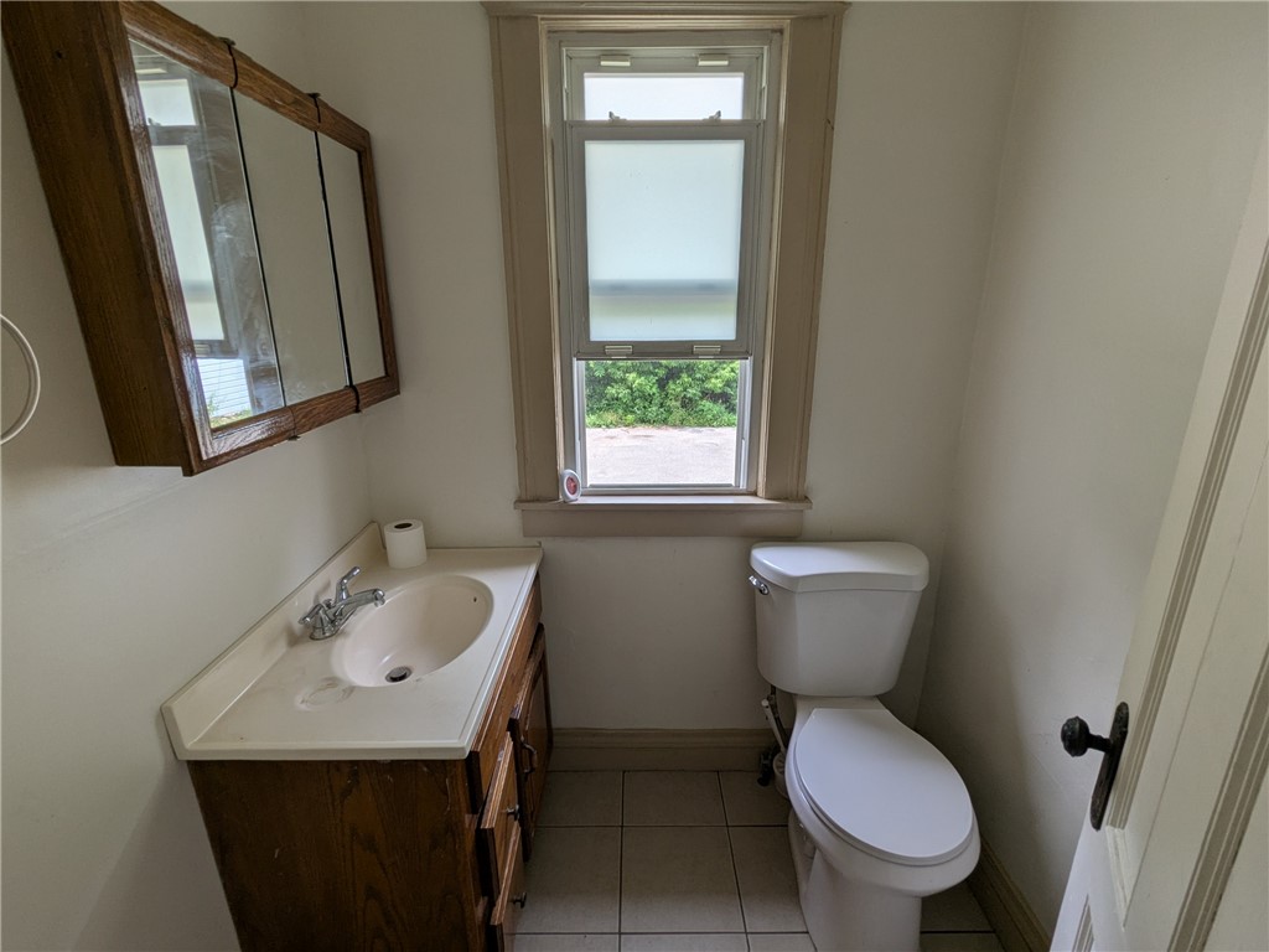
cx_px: 634
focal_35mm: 16
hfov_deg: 94.5
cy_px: 476
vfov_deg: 78.1
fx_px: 587
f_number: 2.2
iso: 49
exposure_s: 1/332
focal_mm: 2.35
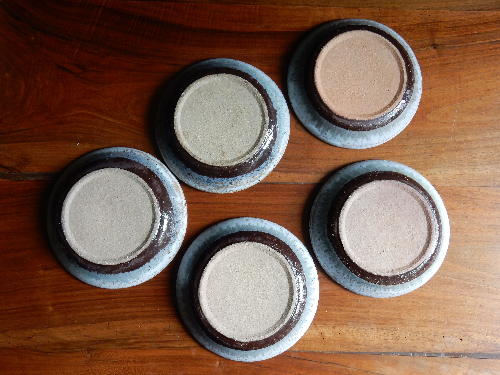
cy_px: 188
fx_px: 433
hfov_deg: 60.0
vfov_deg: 46.8
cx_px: 250
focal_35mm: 30
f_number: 4
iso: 200
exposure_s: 1/30
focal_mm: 5.4
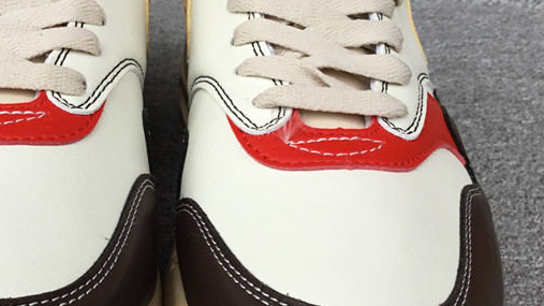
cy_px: 206
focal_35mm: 60
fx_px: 865
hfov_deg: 34.6
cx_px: 185
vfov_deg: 20.0
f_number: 2.4
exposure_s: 1/120
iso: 32
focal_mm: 3.3
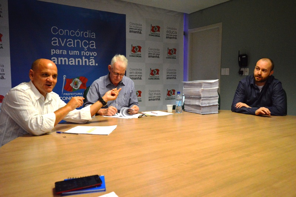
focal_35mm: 27
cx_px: 148
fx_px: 222
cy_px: 98
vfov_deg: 47.9
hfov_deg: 67.4
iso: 3200
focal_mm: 18
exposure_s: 1/320
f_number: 3.5
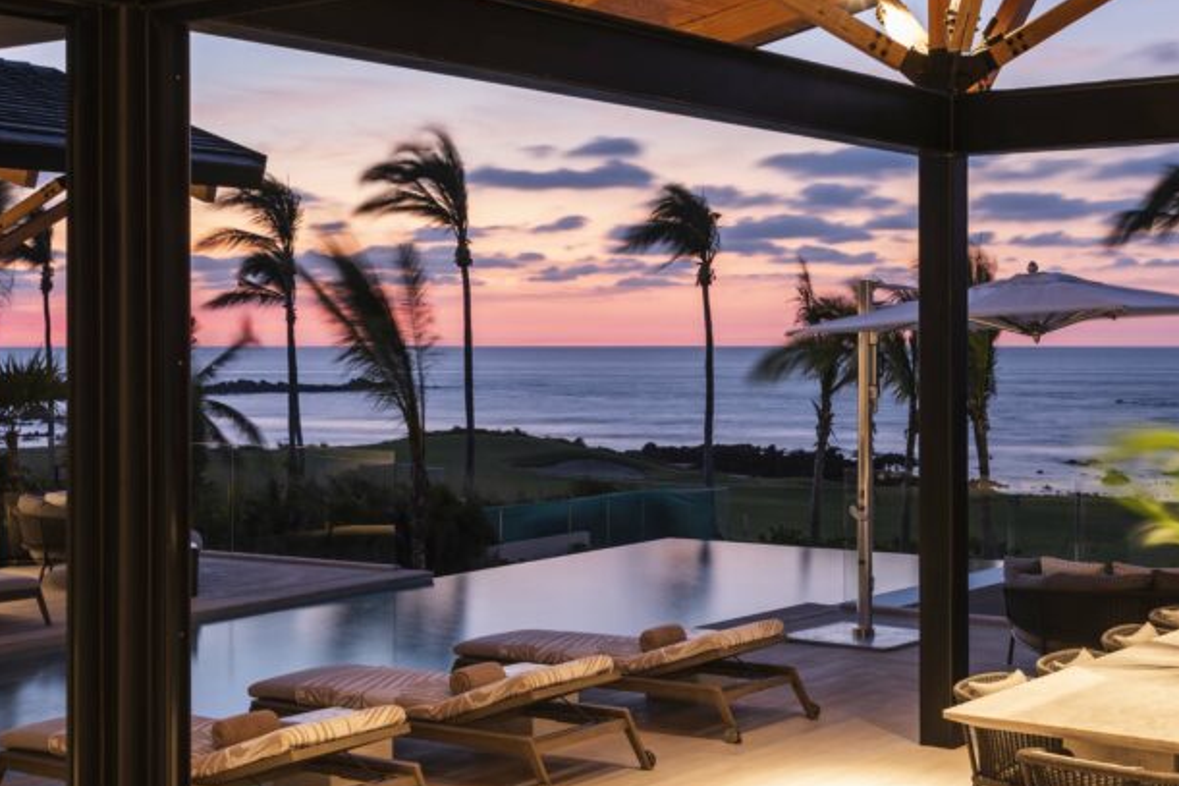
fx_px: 1866
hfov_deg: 35.0
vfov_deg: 23.7
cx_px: 691
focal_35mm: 57
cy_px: 331
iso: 100
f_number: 8
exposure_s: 8
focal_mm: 34
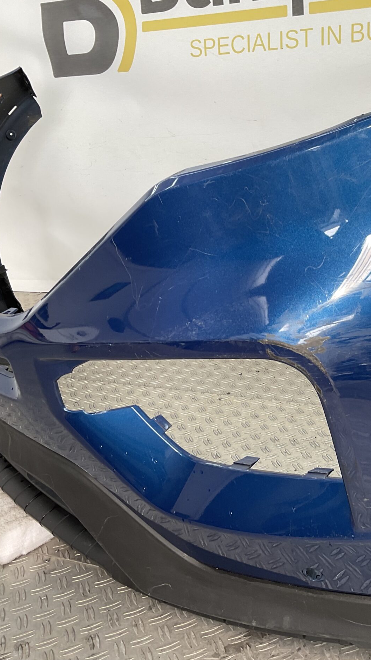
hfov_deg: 27.0
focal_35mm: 43
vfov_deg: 47.4
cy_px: 334
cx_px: 316
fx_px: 752
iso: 20
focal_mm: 3
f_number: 1.8
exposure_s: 1/100
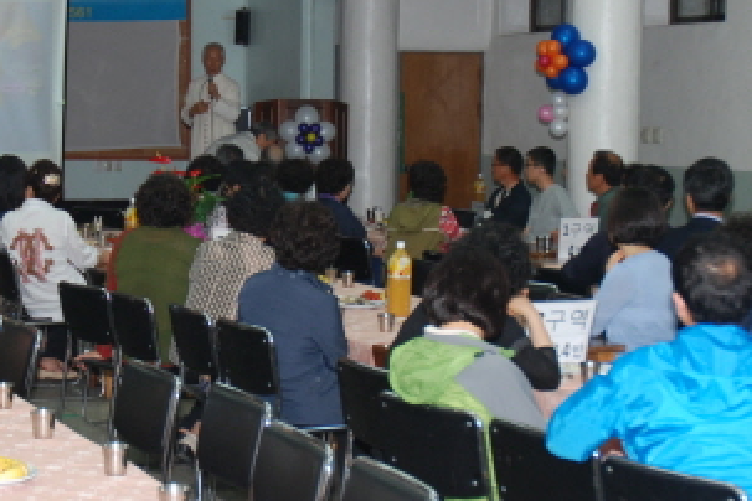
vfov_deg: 15.3
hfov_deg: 22.7
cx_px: 251
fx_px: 1863
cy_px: 329
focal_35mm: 89
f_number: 4.5
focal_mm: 25
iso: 200
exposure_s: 1/60
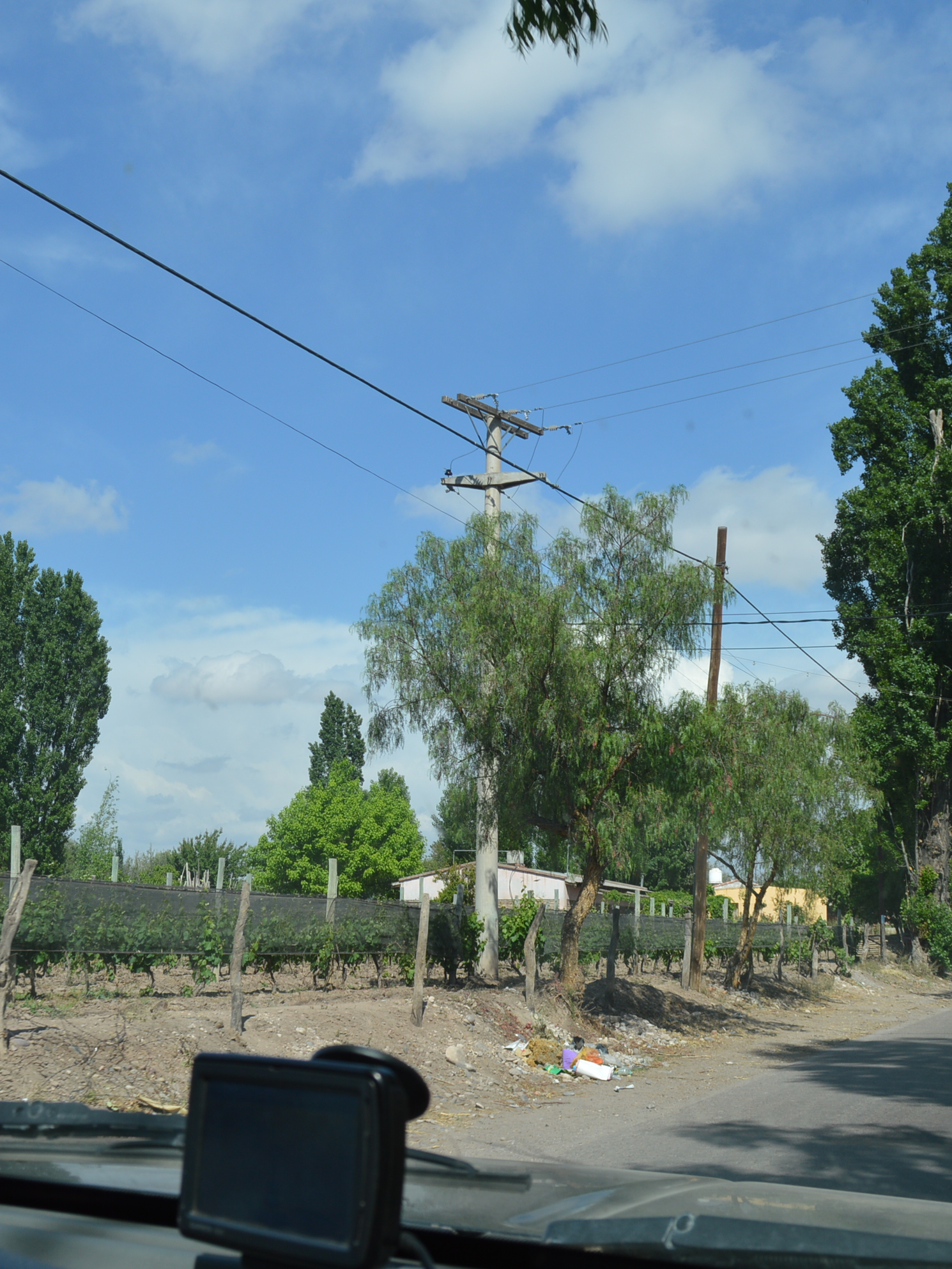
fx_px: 1760
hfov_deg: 30.0
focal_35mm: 48
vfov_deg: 39.7
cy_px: 635
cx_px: 317
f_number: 8
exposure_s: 1/250
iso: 100
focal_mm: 22
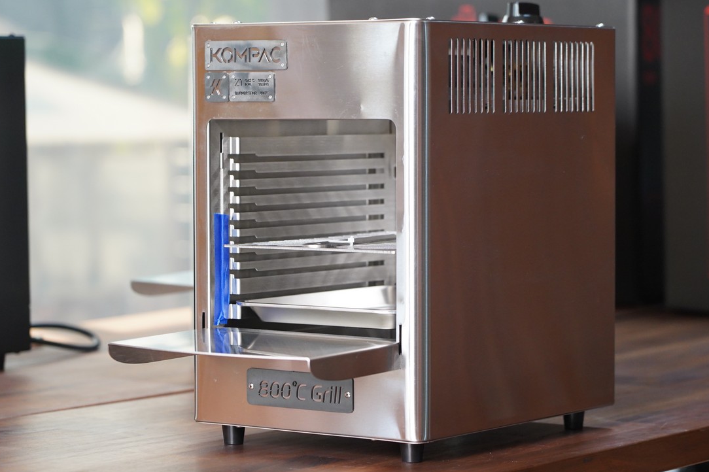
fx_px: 2441
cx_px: 356
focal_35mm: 124
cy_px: 247
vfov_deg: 11.0
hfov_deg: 16.5
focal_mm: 105
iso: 3200
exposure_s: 1/125
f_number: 4
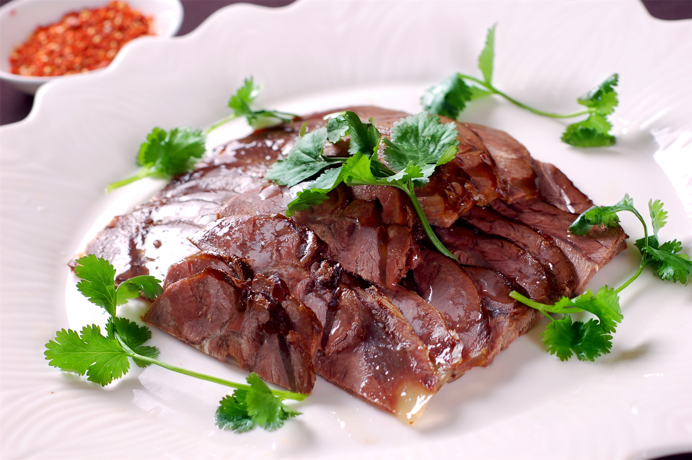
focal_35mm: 75
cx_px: 346
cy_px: 230
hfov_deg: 27.0
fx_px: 1440
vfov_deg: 18.1
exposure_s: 1/200
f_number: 5.6
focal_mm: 50
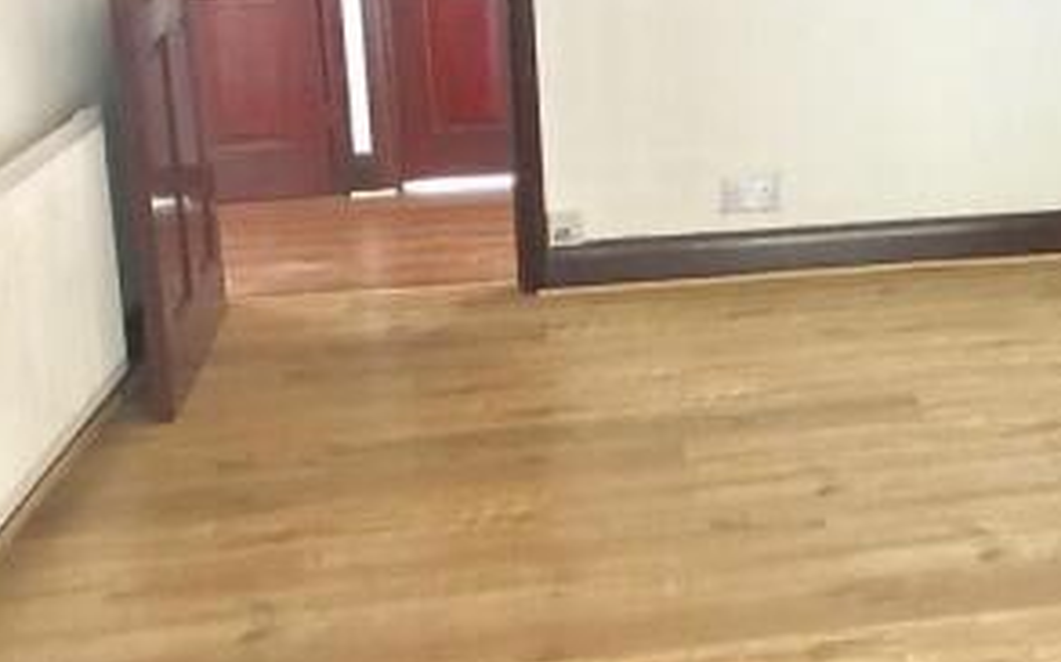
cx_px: 1041
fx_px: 1706
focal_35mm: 59
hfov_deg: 32.1
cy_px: 56
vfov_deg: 21.5
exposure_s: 1/14
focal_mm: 3.99
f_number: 1.8
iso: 100
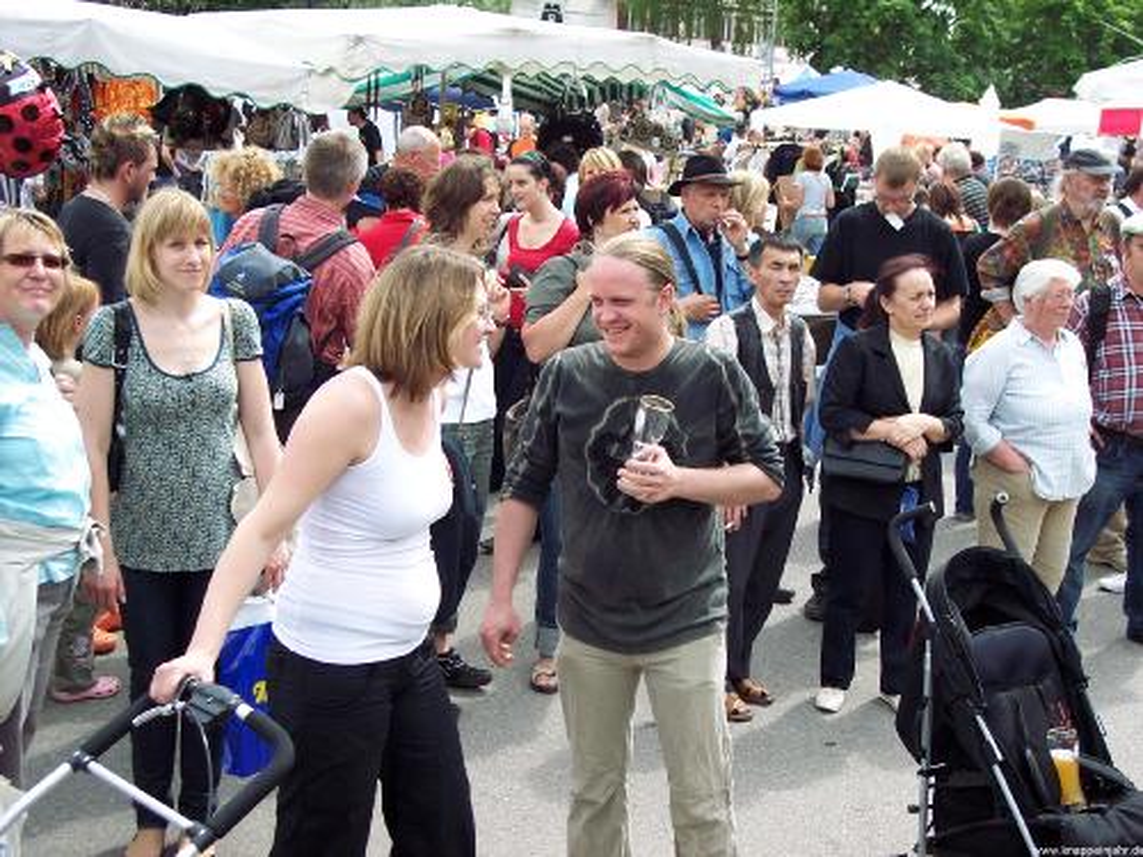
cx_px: 572
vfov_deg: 28.0
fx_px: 1717
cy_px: 428
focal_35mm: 52
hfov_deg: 36.8
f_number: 4
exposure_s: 1/250
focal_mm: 10.7
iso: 100
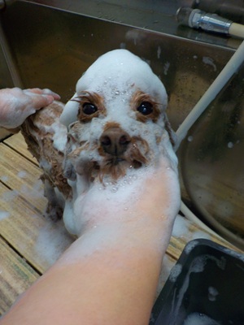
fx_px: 282
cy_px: 162
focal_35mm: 30
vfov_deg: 60.0
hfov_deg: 46.8
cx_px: 122
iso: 250
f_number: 3.3
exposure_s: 1/30
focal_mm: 4.1
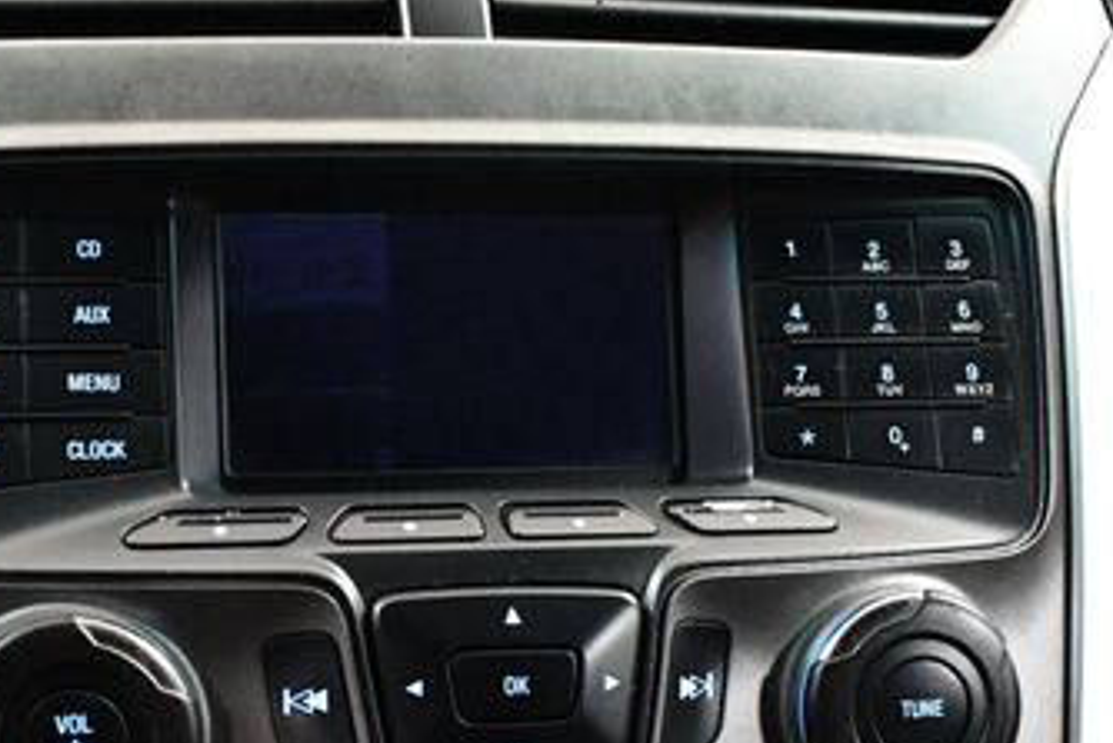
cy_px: 683
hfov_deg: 28.9
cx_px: 327
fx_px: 2134
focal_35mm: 69
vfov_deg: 19.4
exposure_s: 1/60
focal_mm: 18
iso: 4500
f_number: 3.5
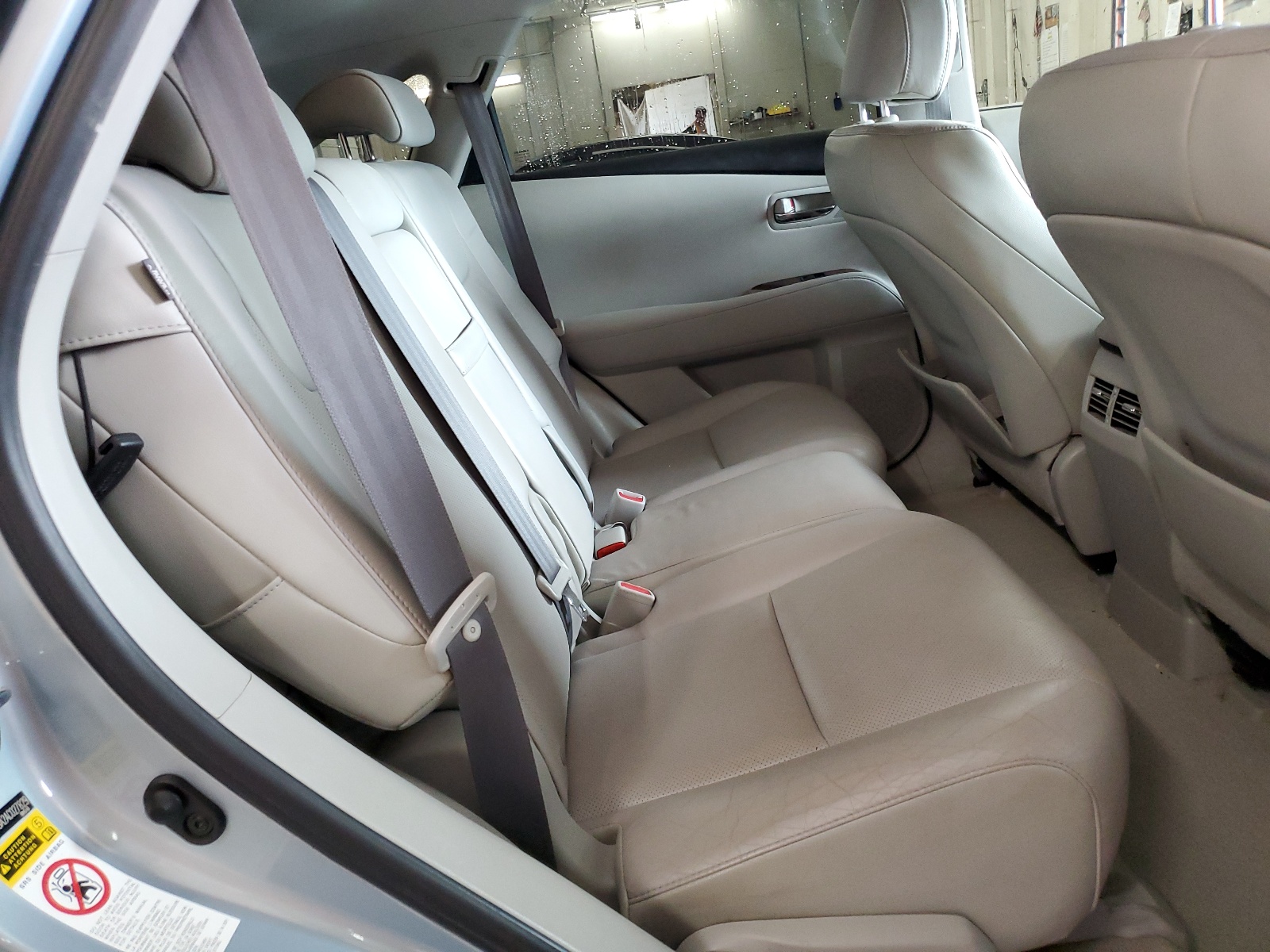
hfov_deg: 67.3
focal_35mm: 26
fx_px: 954
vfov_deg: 53.1
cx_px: 635
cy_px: 476
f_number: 1.5
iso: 263
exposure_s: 1/60.2
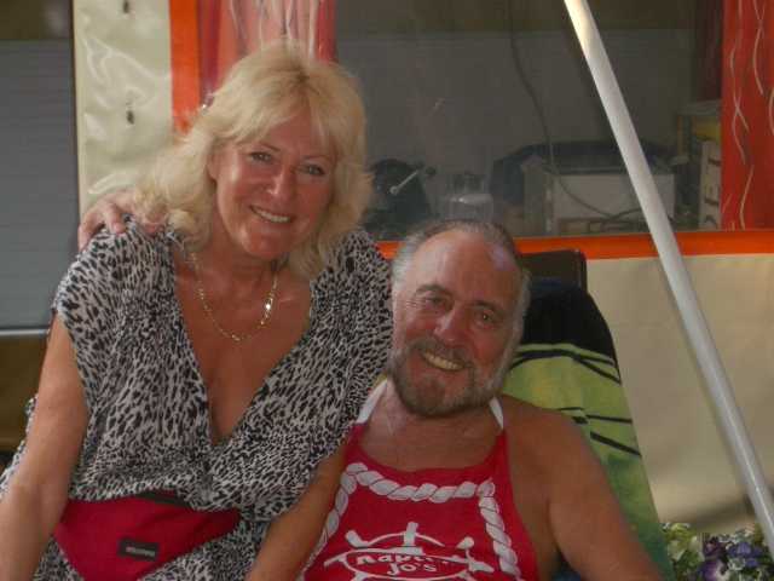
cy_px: 290
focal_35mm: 105
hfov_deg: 18.7
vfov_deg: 14.1
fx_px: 2348
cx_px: 387
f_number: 4.8
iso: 100
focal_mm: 17.4
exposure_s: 1/60
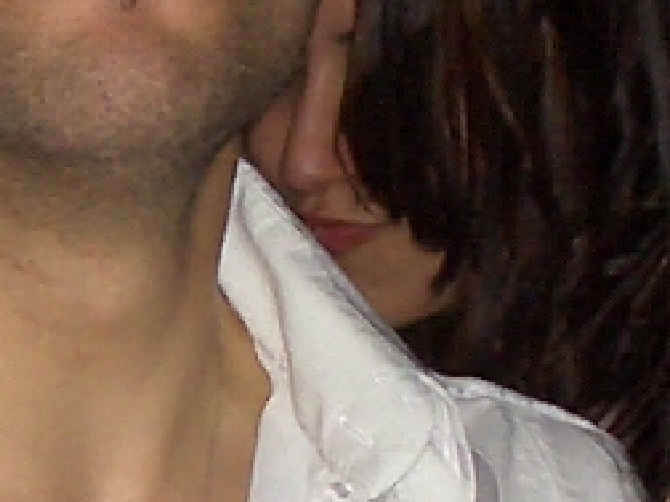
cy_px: -133
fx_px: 1723
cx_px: 117
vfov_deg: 15.8
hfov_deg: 21.7
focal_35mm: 89
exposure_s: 1/60
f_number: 2.6
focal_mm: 5.8
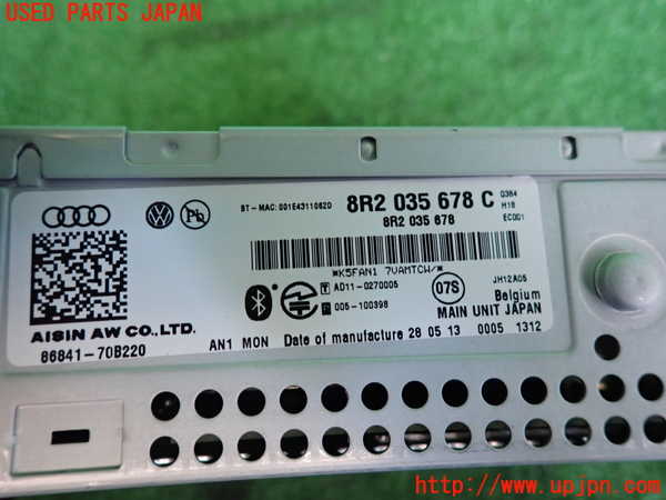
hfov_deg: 69.4
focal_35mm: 25
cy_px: 250
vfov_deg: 54.9
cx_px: 333
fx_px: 481
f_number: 2
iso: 400
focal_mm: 4.5
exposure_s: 1/30
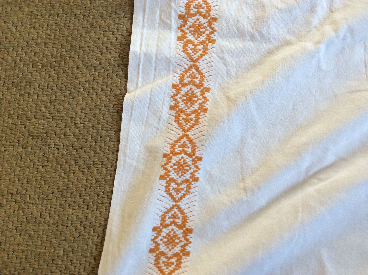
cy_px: 138
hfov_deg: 56.9
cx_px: 184
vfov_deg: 44.1
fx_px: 340
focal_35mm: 32
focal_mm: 3.3
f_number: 2.4
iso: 100
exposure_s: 1/25
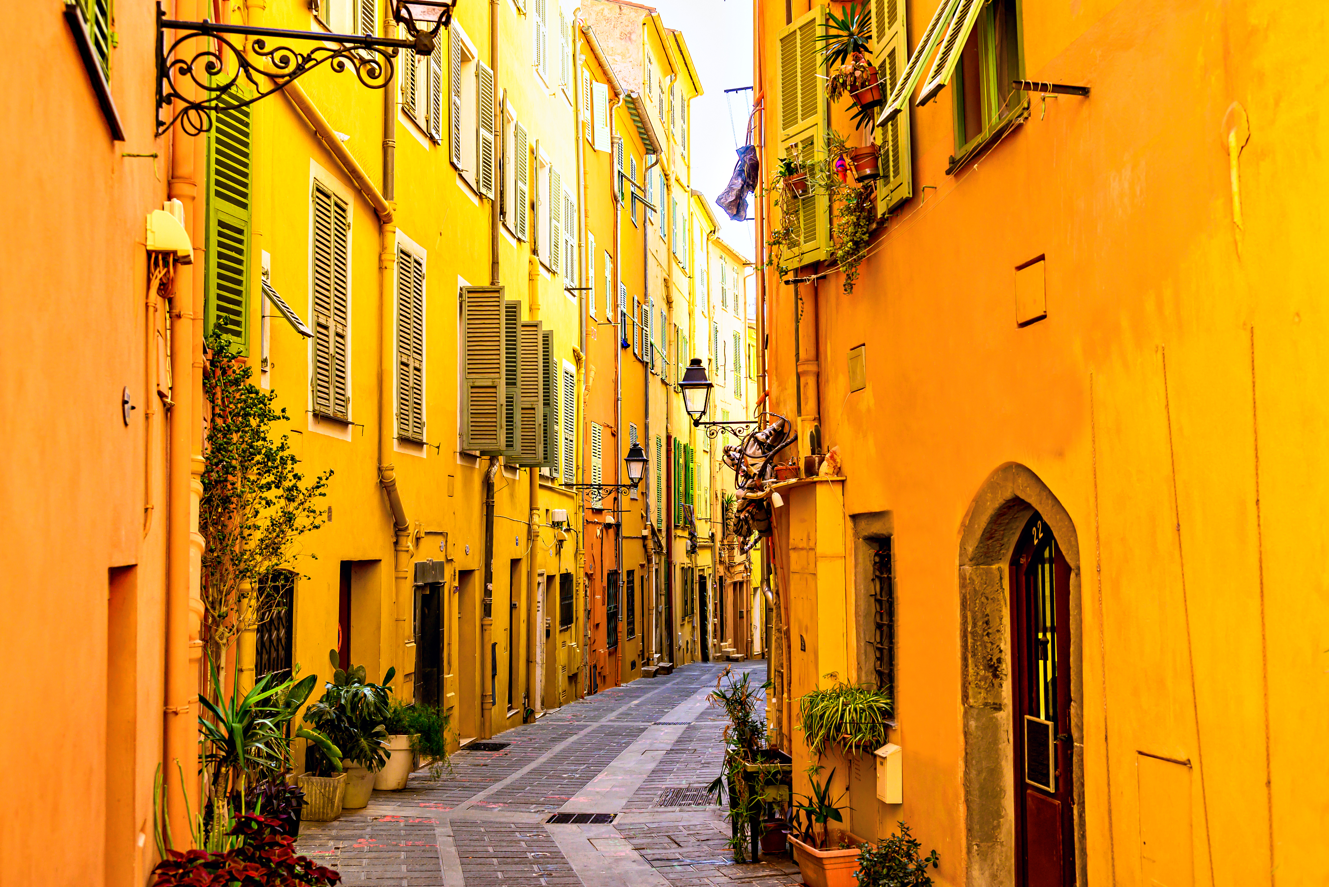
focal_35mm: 40
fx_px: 1477
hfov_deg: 48.4
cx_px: 664
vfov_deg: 33.4
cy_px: 444
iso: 140
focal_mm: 40
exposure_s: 1/250
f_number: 5.6
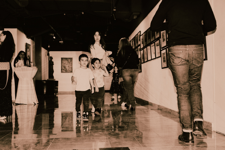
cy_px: 75
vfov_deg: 29.3
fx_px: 288
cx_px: 112
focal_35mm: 46
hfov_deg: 42.7
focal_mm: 46
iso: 1250
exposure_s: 1/50
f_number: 9
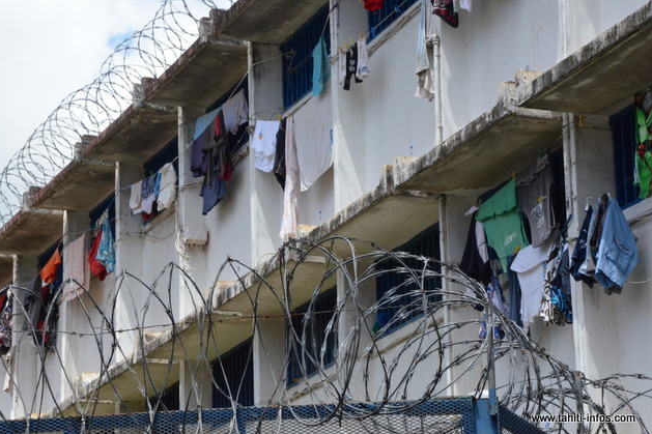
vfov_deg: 10.6
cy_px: 219
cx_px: 321
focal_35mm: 130
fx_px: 2345
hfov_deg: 15.8
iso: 2500
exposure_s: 1/1250
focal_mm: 85
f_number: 18
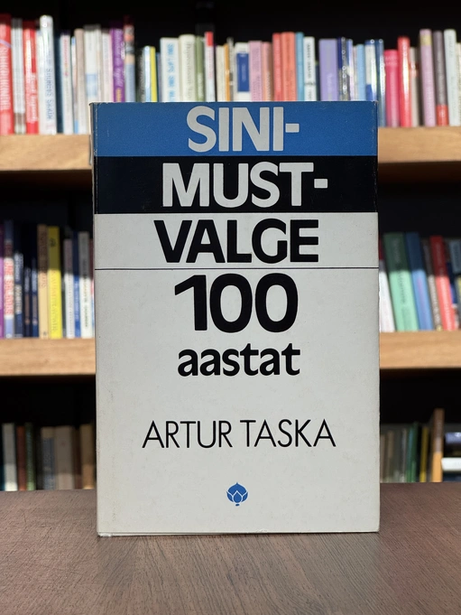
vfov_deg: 25.3
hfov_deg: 19.1
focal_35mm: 77
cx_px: 230
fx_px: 1367
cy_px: 308
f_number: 2.8
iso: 125
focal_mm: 9
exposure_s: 1/99
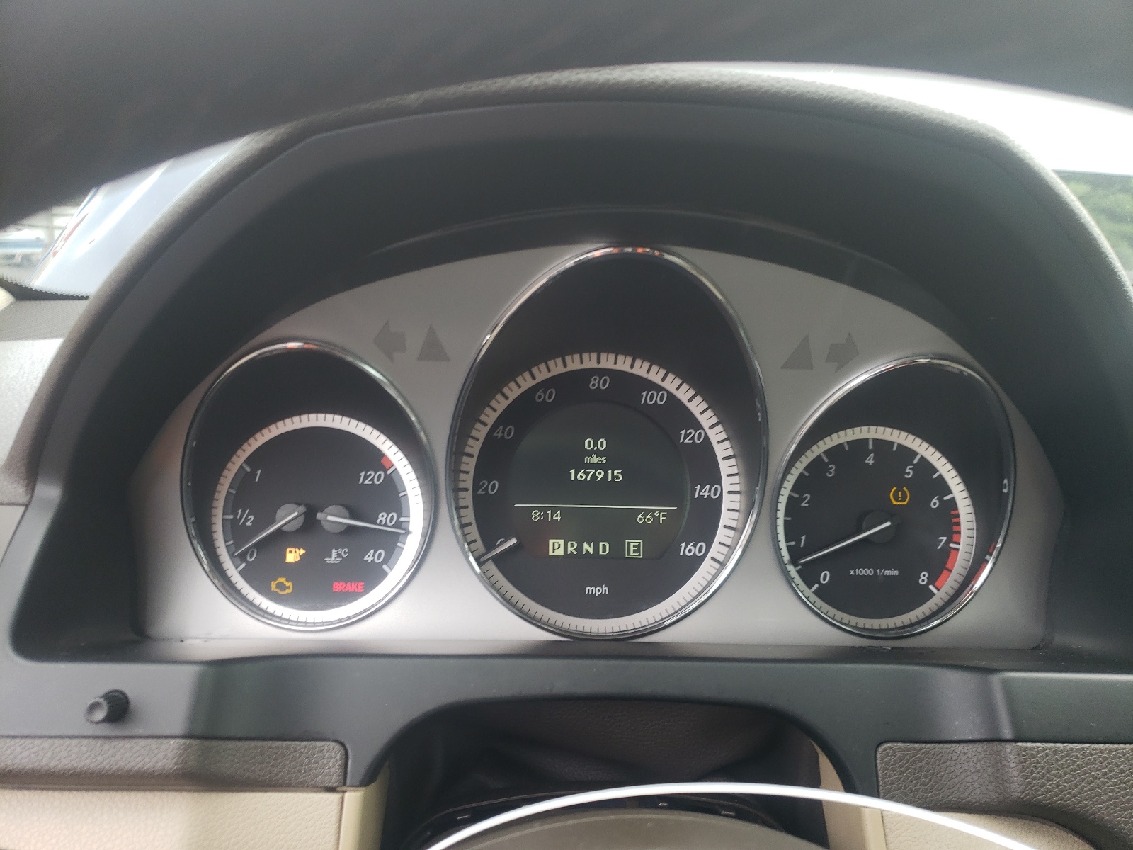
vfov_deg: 53.1
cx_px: 566
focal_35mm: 26
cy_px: 425
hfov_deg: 67.3
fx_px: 851
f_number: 1.5
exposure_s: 1/60.2
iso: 51
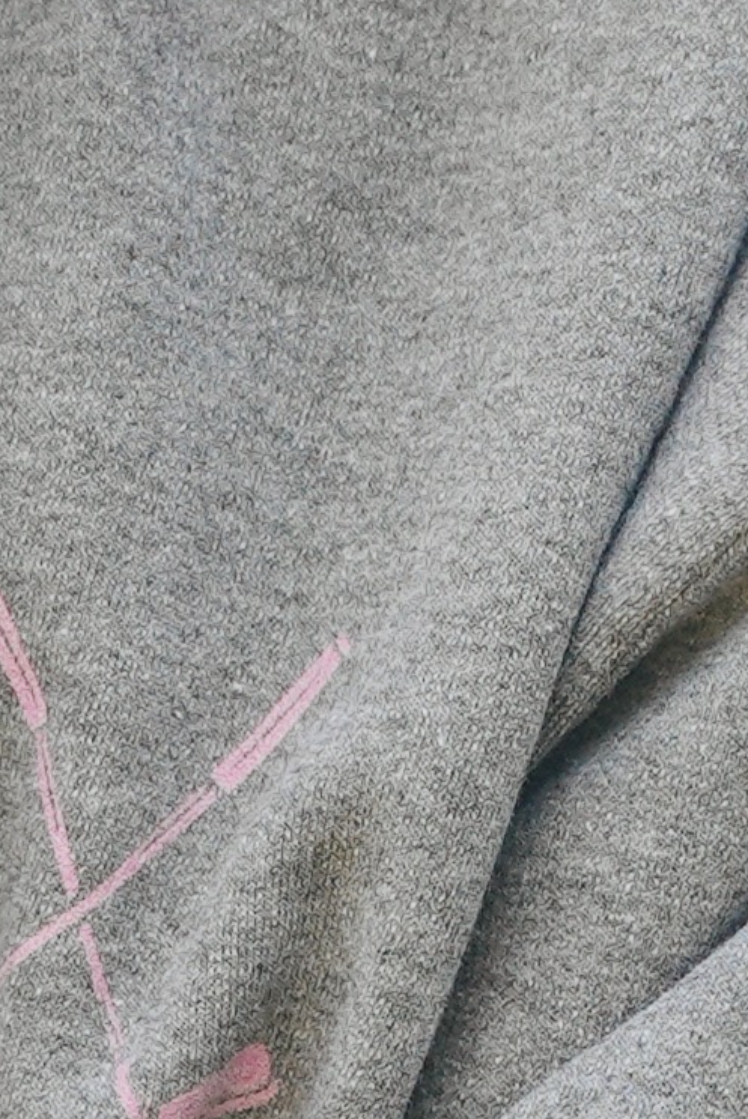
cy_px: 1979
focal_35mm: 265
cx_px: -337
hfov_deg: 5.2
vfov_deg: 7.5
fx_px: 8242
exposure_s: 1/160
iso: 125
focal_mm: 46.5
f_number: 4
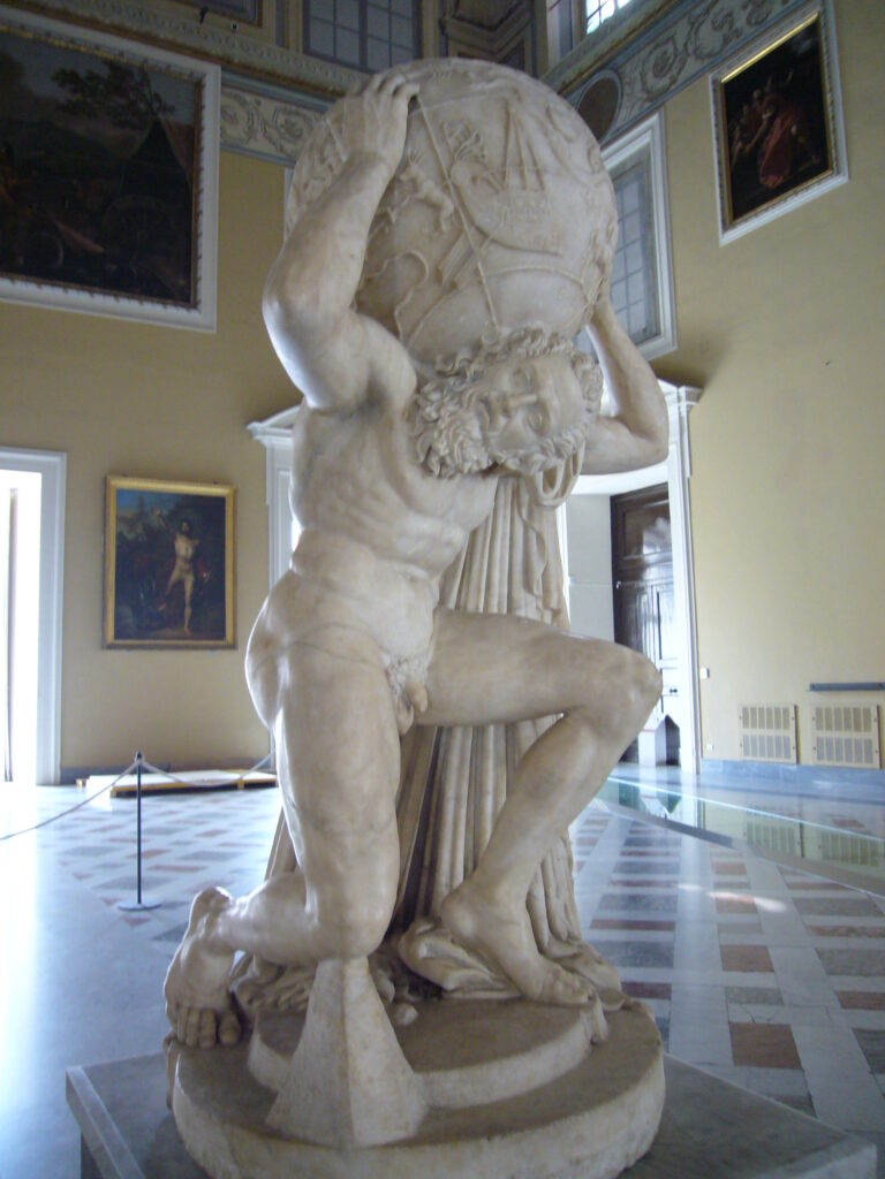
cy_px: 590
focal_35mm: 28
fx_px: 954
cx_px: 442
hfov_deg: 49.7
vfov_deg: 63.4
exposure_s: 1/15
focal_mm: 4.6
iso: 200
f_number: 2.8
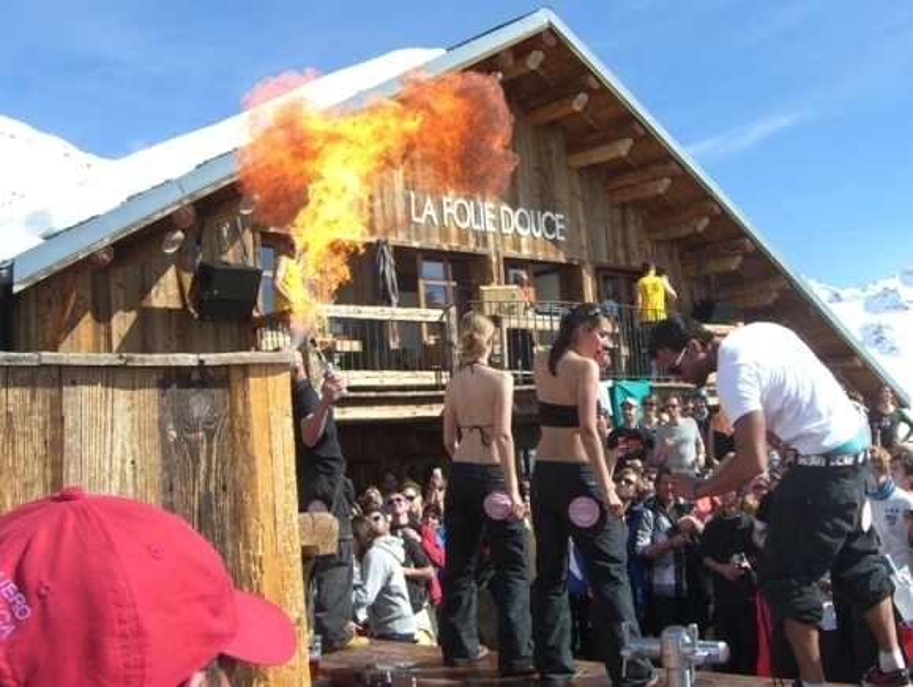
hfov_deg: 48.9
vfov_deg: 37.8
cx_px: 456
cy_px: 344
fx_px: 1004
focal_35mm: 38
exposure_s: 1/500
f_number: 4
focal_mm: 7.9
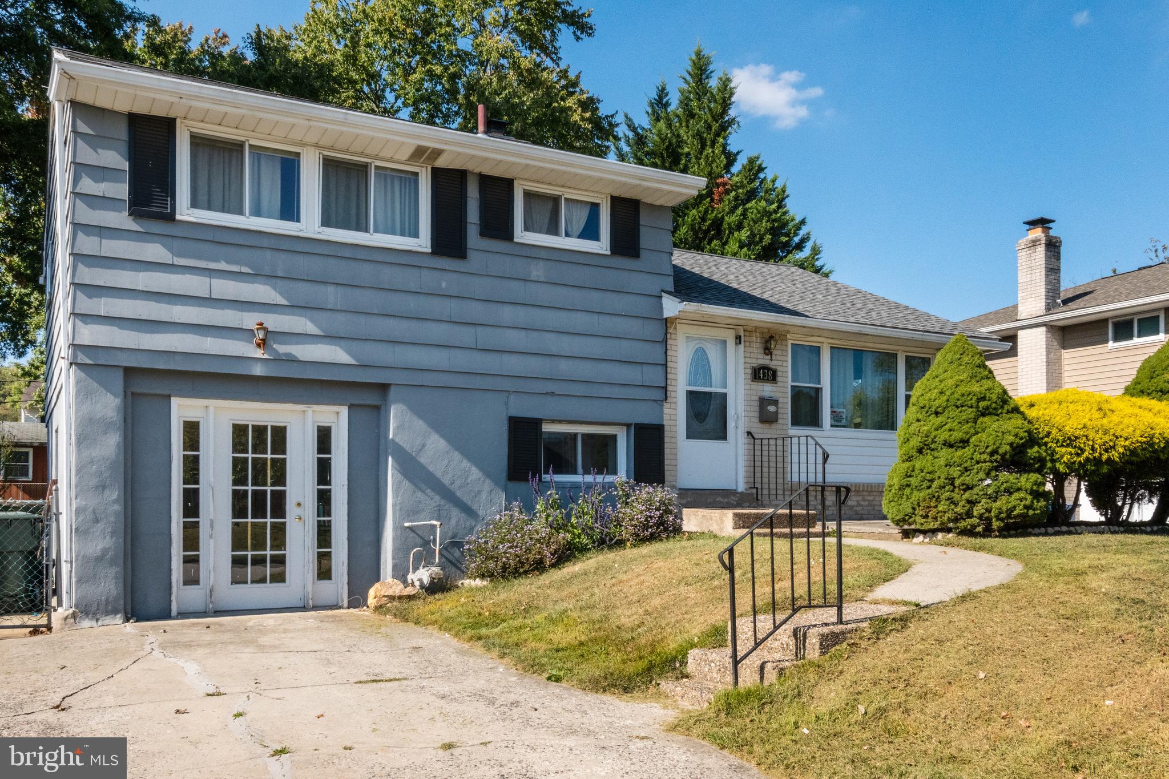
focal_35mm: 30
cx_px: 584
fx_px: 974
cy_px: 390
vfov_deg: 43.6
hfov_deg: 61.9
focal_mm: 20
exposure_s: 1/160
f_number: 20
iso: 1250
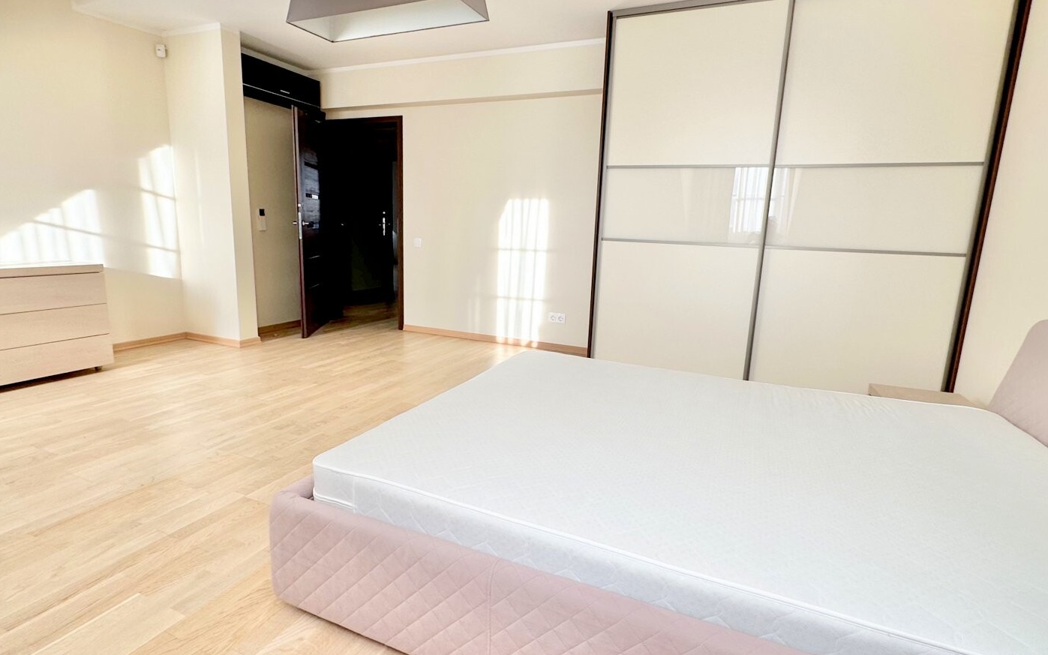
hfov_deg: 94.4
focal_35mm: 17
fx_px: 486
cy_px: 323
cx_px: 521
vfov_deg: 68.0
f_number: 2.2
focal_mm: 2.22
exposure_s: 1/99
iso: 64
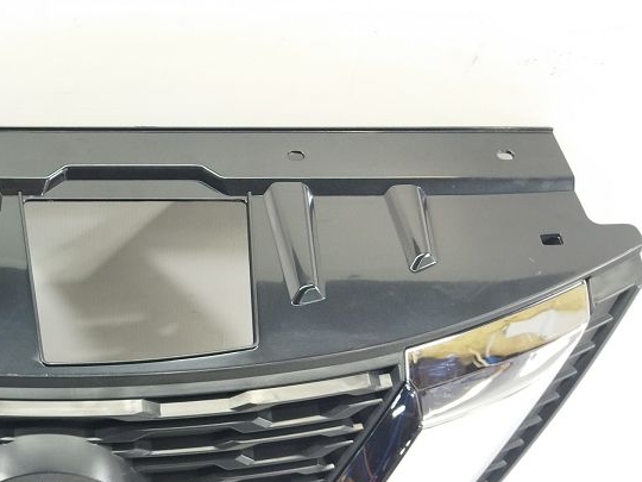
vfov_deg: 24.3
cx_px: -4
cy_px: 306
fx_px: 1113
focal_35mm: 60
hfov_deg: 29.9
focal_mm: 4.71
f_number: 1.79
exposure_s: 1/50
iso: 122
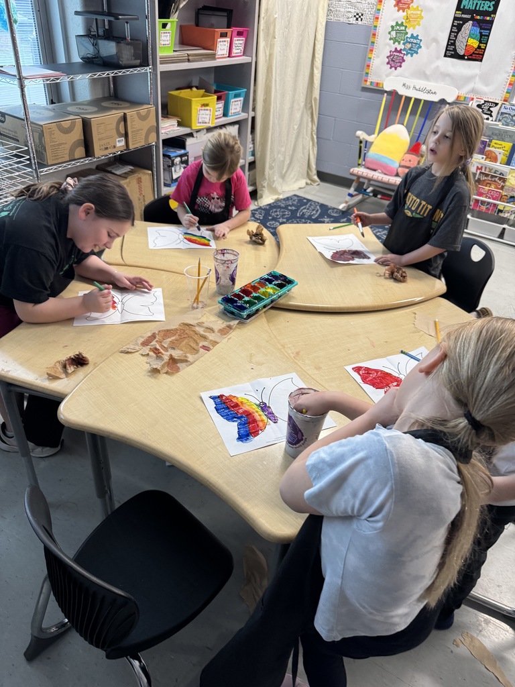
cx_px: 258
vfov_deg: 71.6
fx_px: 476
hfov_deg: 56.8
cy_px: 344
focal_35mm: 24
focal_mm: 6.76
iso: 200
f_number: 1.78
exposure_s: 1/85
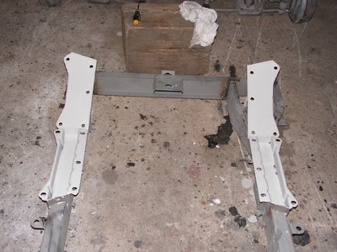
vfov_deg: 32.9
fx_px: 428
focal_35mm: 44
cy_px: 126
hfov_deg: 42.9
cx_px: 168
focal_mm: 7.4
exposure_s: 1/40
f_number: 3.2
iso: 200
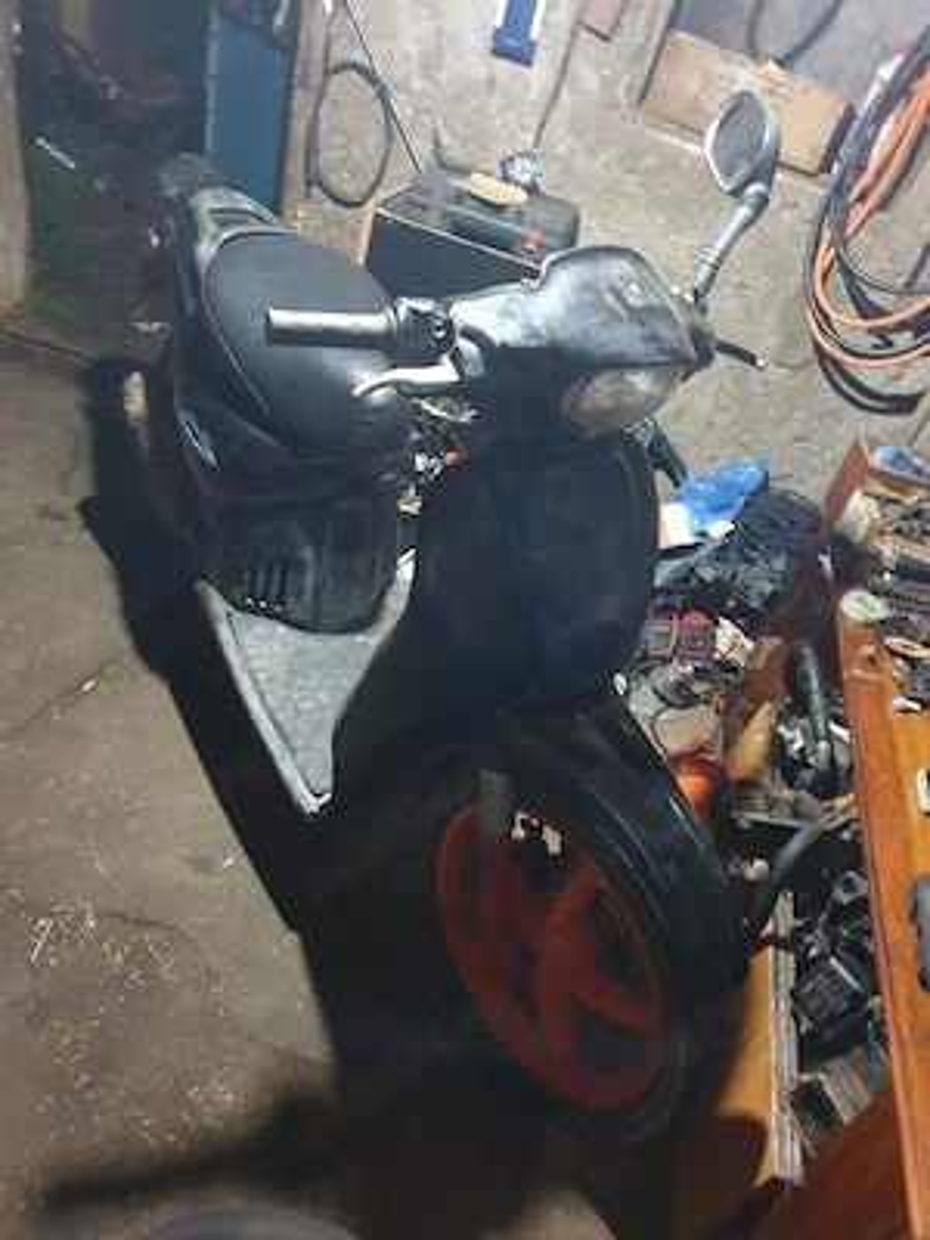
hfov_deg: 53.1
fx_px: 931
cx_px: 465
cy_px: 620
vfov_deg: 67.3
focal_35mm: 26
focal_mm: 4.3
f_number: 1.5
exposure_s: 1/10
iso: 400
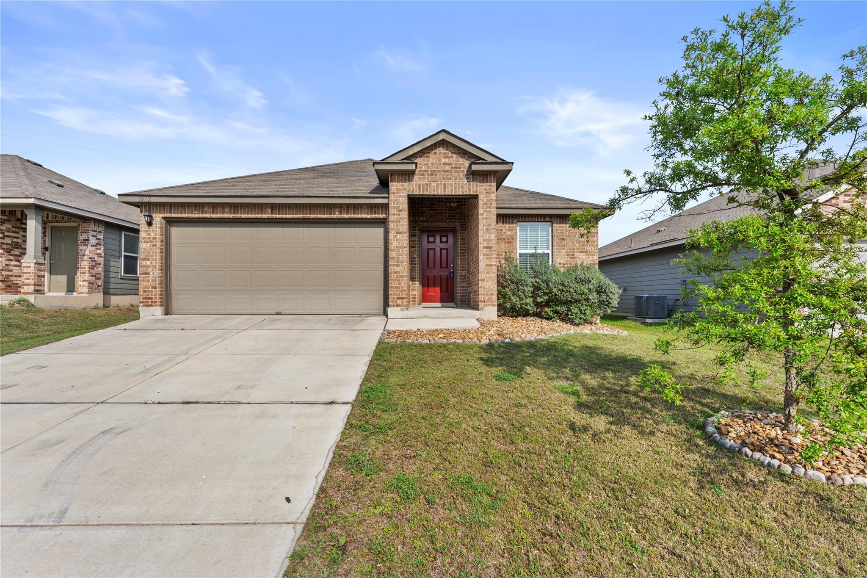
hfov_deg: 91.6
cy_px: 289
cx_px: 434
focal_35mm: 18
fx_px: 421
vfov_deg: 68.9
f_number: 10
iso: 100
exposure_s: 1/160
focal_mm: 17.5
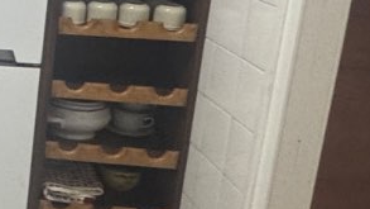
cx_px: -240
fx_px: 765
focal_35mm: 78
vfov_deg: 15.3
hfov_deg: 21.1
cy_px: 13
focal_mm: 2.22
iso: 250
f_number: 2.2
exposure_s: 1/50
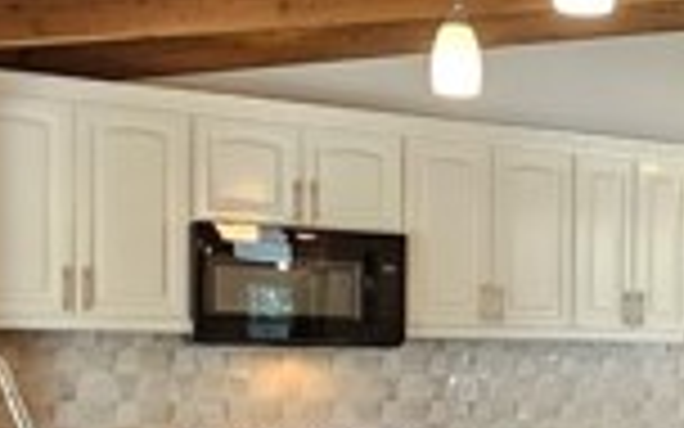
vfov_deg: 21.9
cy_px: 383
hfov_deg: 32.6
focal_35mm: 58
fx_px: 1081
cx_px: 666
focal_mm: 2.2
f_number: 2.2
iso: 125
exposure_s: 1/60
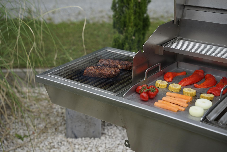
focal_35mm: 60
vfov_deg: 22.8
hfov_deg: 33.7
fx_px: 375
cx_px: 114
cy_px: 76
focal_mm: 59.5
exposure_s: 1/160
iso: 100
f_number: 3.5
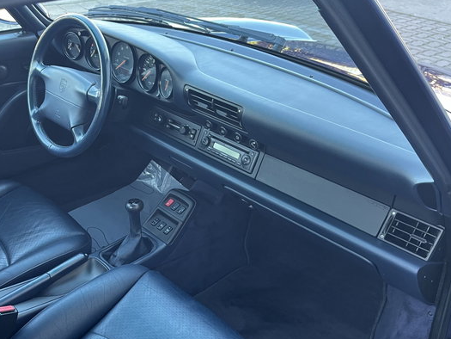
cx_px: 143
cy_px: 212
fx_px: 495
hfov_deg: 48.0
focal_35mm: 38
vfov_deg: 37.5
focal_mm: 5.1
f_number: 1.6
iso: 125
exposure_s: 1/96
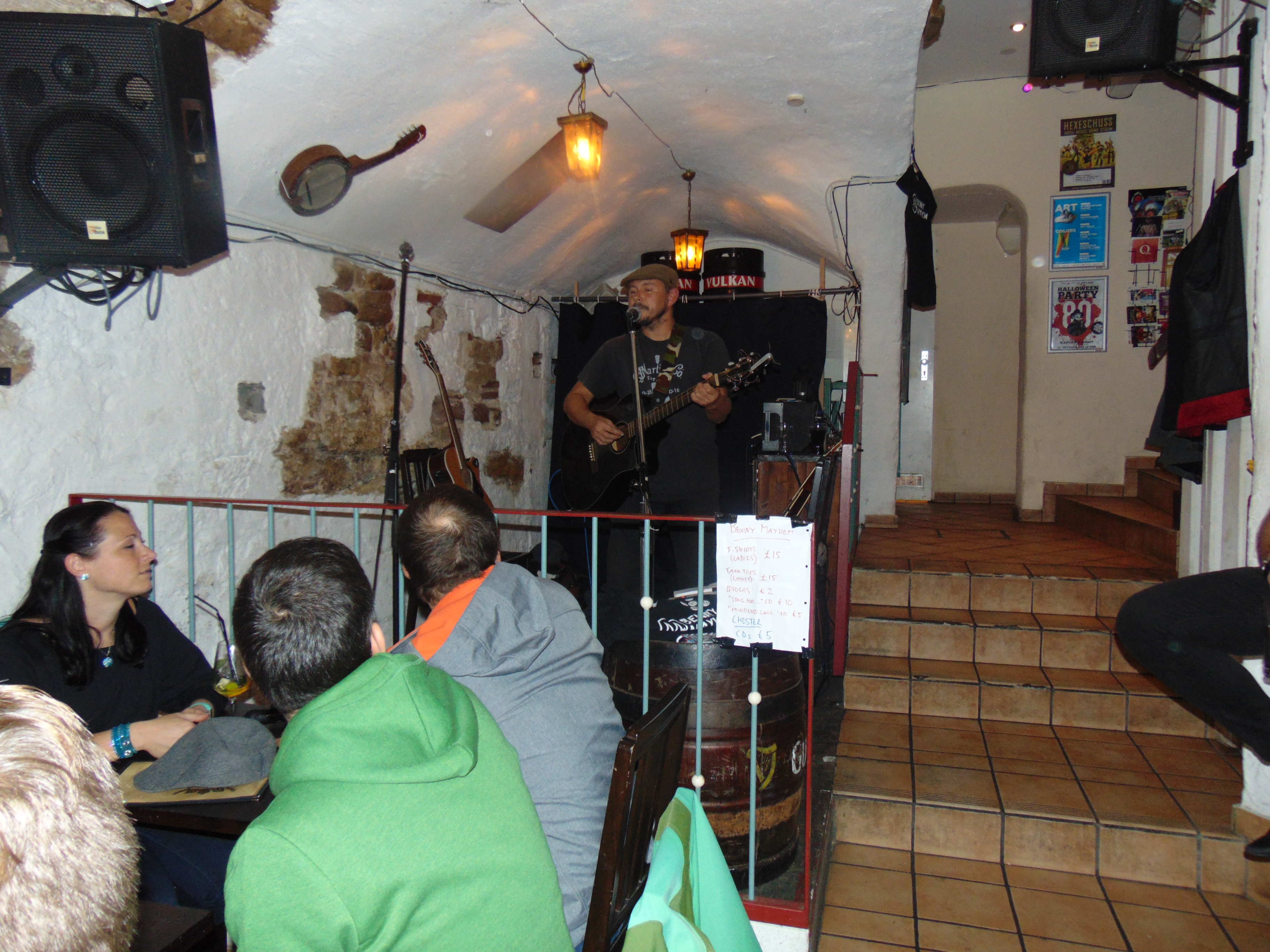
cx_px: 635
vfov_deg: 54.9
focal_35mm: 25
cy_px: 476
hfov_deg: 69.4
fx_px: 917
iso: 200
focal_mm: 4.5
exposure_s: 1/8
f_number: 3
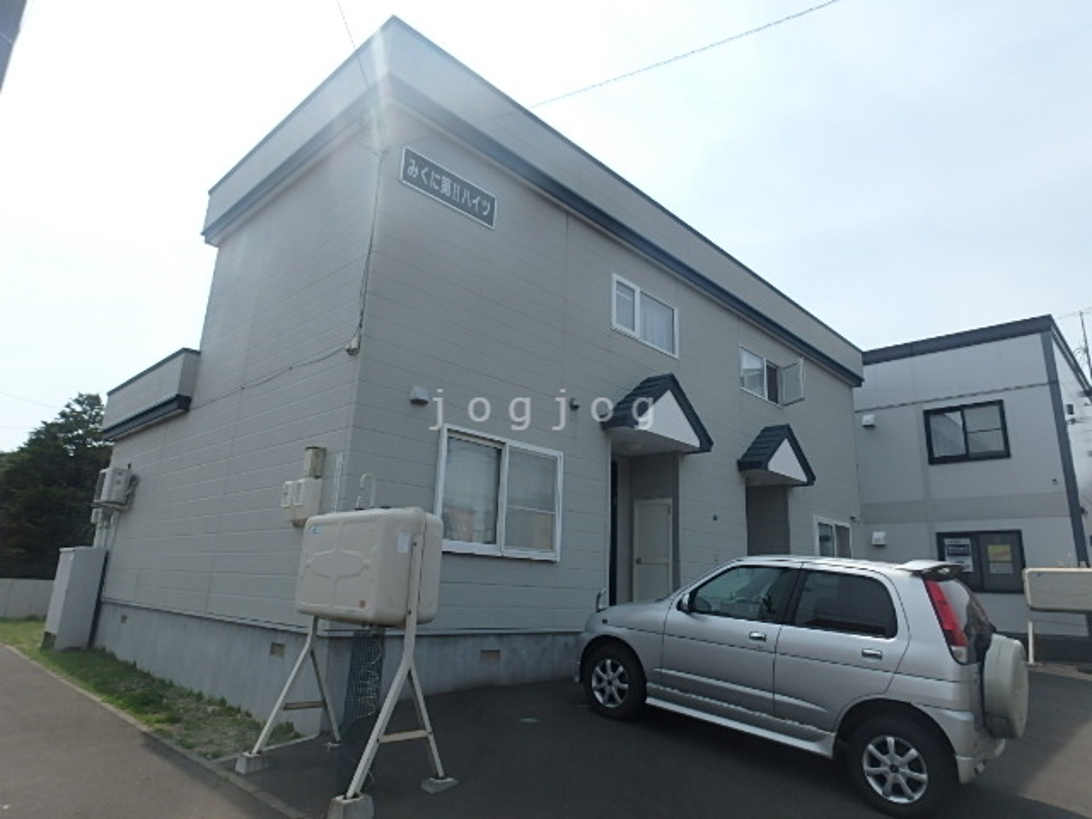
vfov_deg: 63.4
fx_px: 662
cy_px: 410
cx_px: 546
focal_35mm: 21
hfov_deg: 79.0
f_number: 6
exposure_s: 1/500
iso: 125
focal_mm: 3.7
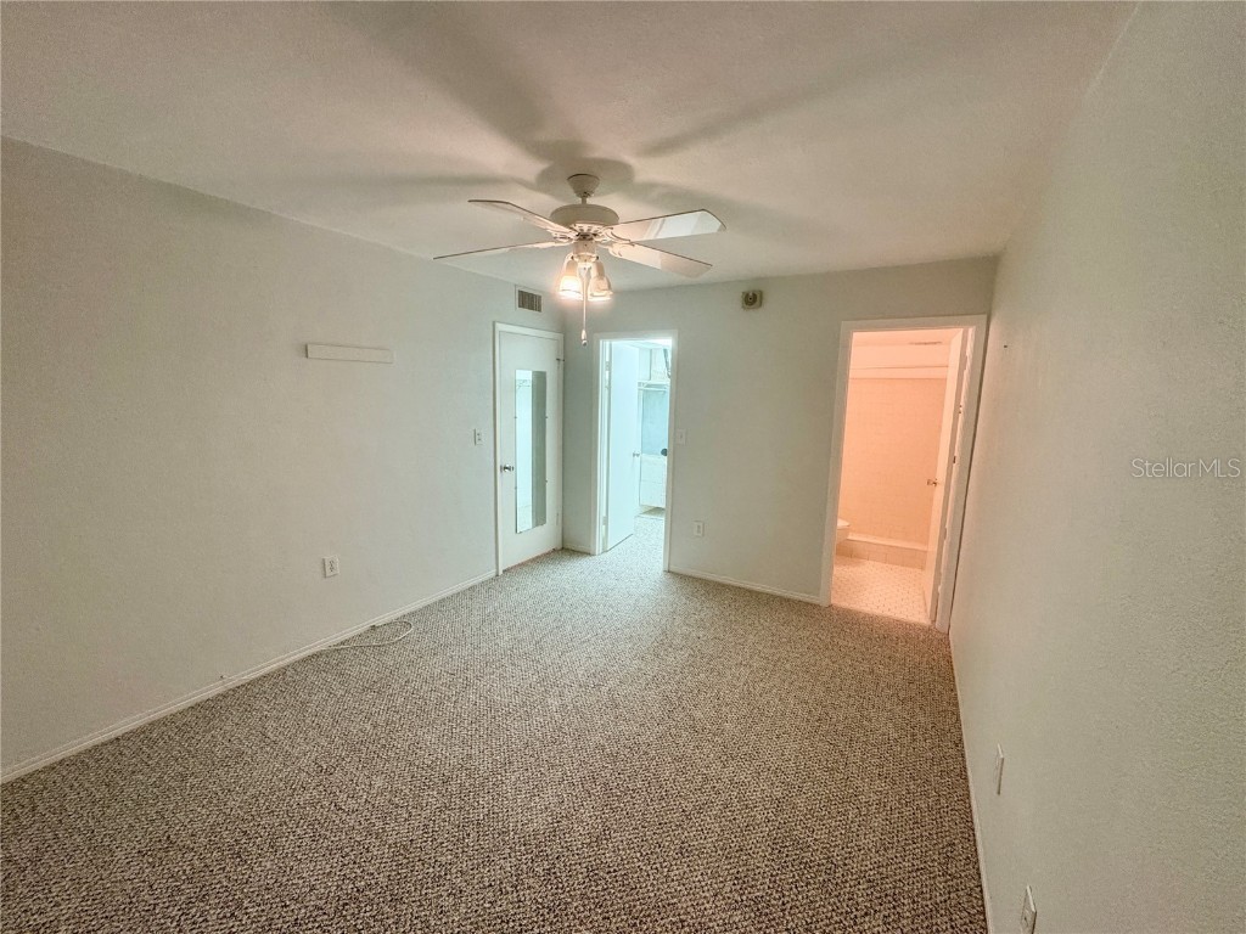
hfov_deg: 102.1
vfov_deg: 85.7
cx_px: 623
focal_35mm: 14
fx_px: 504
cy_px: 467
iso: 250
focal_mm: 2.22
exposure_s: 1/120
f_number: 2.2
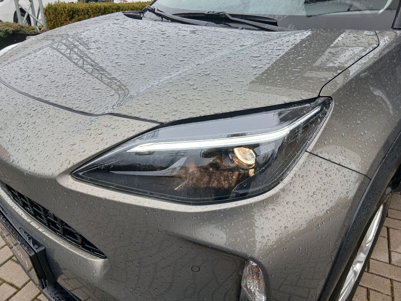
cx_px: 200
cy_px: 150
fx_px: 301
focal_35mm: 26
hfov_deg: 67.3
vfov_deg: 53.1
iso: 40
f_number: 1.8
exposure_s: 1/50
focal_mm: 3.98
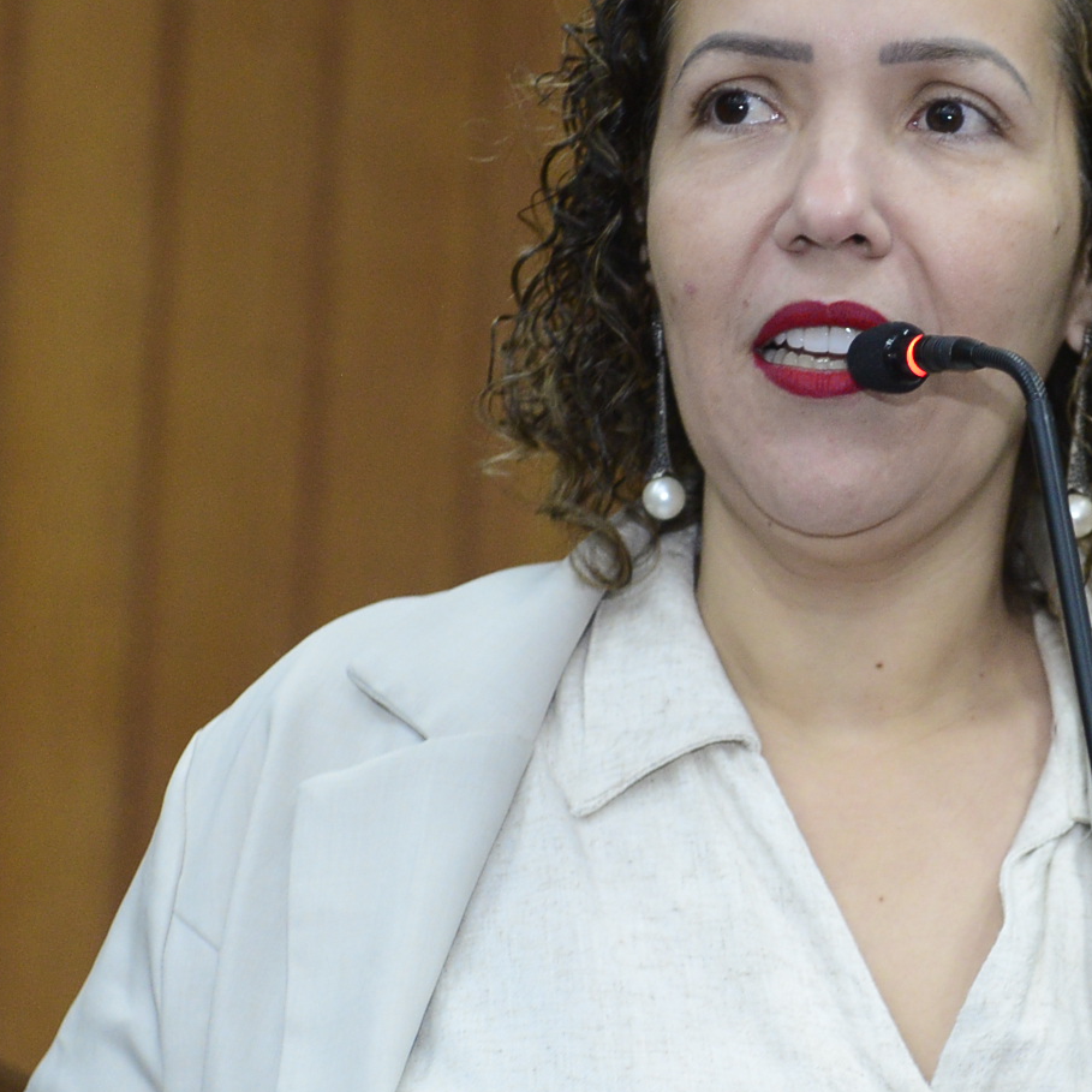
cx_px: 895
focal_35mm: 197
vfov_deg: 8.9
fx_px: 7031
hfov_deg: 8.9
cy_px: 669
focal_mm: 70
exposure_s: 1/125
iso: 2000
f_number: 5.6
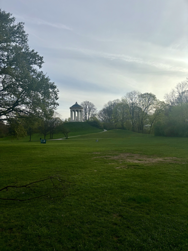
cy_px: 126
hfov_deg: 53.1
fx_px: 188
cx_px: 94
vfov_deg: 67.3
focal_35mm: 26
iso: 50
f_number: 1.6
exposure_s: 1/7194
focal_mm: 5.96
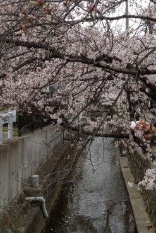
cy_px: 92
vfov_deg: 31.8
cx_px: 89
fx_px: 409
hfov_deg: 21.6
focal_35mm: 63
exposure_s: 1/778
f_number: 2.4
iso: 64
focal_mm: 4.28
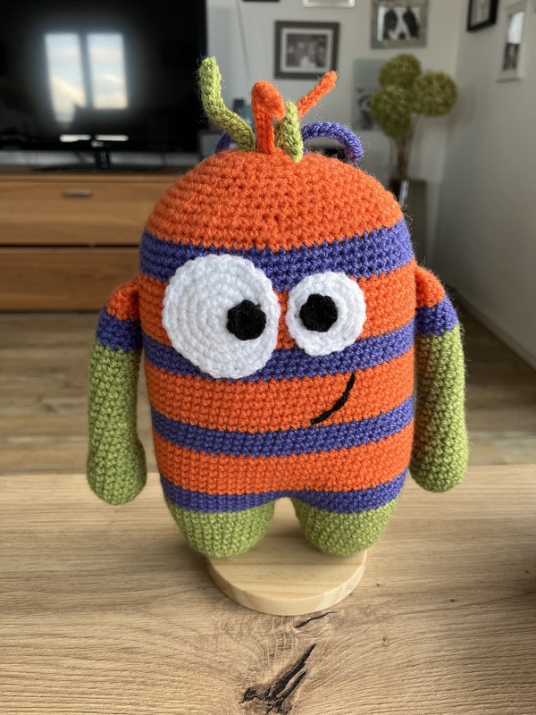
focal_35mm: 26
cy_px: 358
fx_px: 537
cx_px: 268
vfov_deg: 67.3
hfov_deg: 53.1
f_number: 1.6
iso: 80
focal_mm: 5.1
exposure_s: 1/121
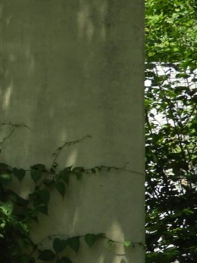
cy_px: 162
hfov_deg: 4.4
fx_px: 2460
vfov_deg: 6.1
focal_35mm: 324
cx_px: -337
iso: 100
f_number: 4.5
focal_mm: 12.5
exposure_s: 1/400
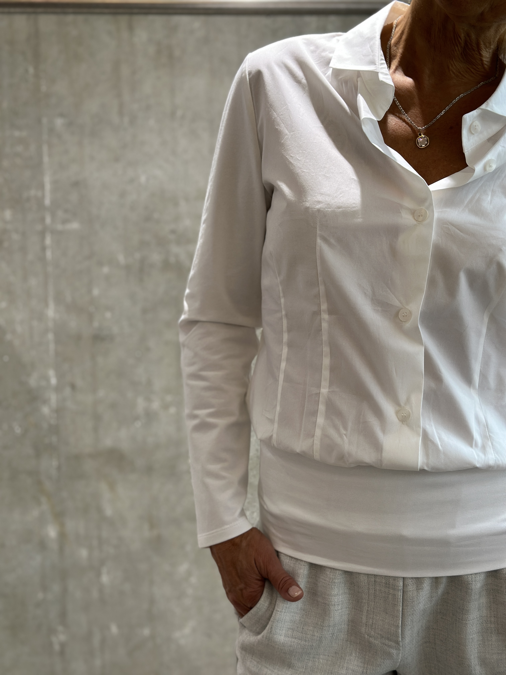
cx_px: 253
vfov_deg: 39.7
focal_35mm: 48
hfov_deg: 30.3
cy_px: 338
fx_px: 936
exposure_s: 1/100
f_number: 1.78
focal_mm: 6.86
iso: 100
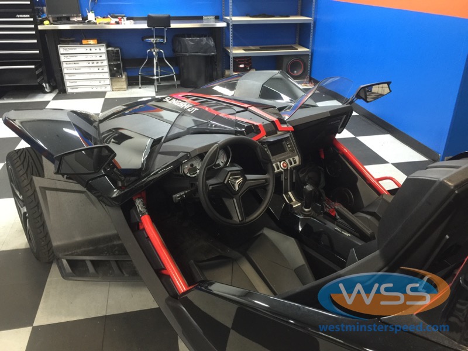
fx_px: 392
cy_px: 176
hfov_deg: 61.7
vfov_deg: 48.2
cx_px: 234
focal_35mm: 29
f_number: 2.2
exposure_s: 1/10
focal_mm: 4.15
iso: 100
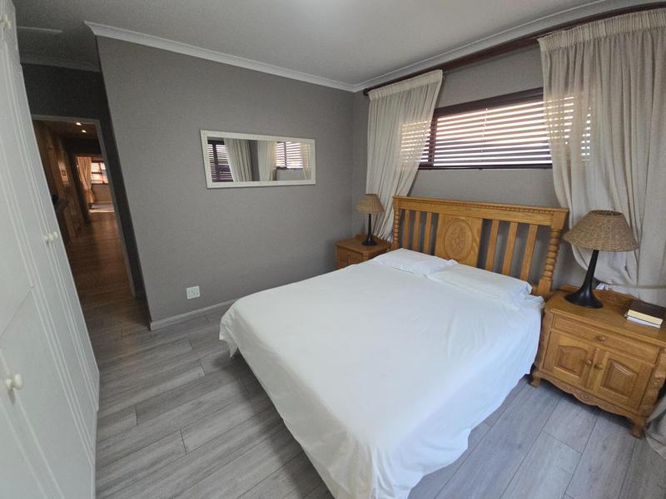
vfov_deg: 89.9
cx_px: 333
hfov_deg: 106.2
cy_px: 250
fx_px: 250
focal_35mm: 13
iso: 125
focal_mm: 2.2
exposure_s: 1/100
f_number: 2.2
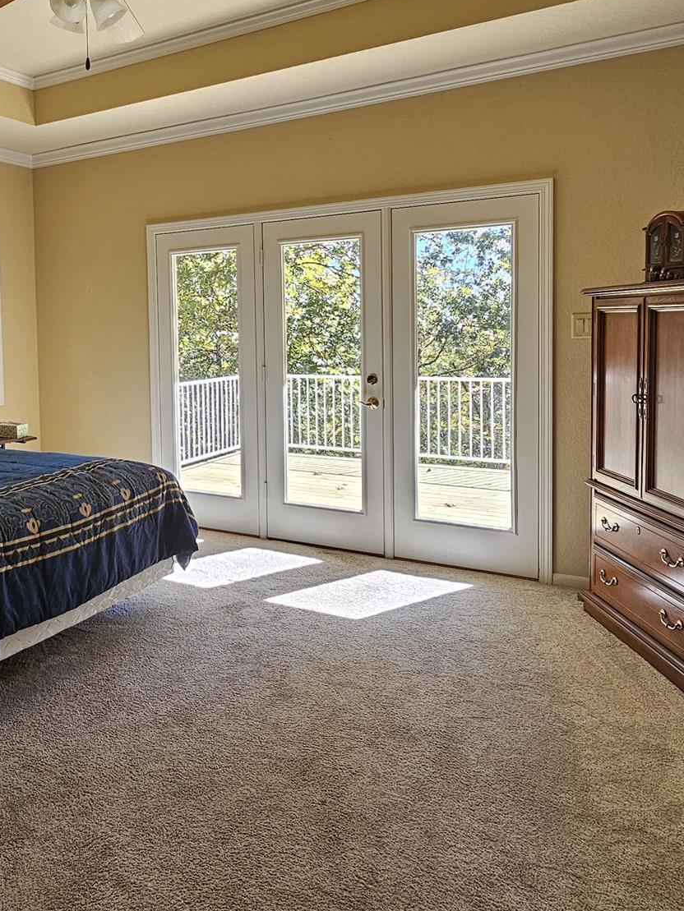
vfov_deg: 64.8
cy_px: 371
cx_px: 145
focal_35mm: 27
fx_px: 711
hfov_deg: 48.7
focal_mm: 2.2
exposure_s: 1/122
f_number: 2.2
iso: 50
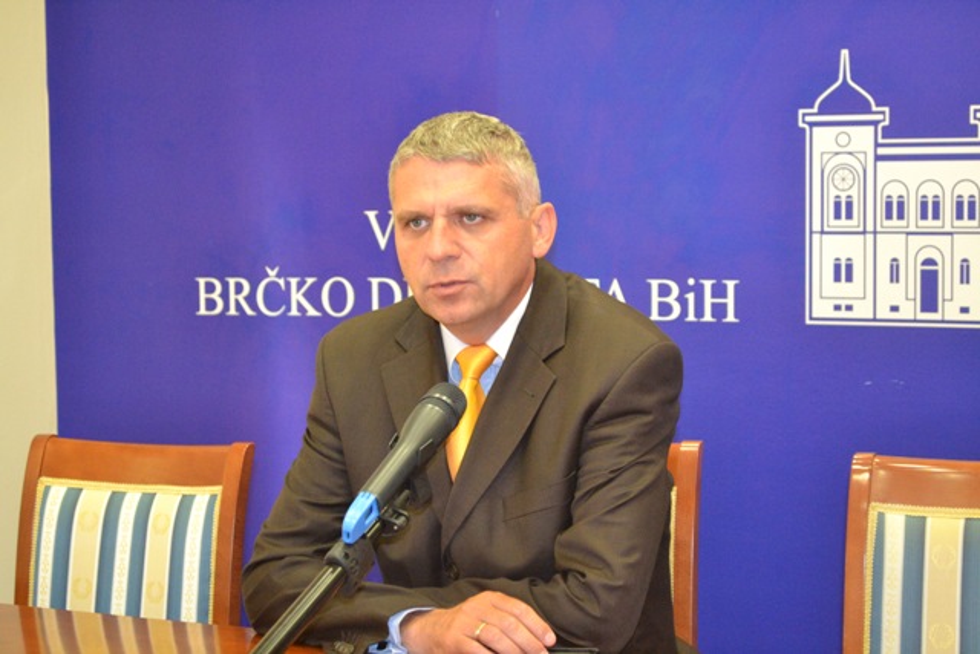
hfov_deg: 24.6
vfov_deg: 16.6
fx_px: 2246
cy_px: 327
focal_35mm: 82
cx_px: 490
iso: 3200
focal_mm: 55
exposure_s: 1/60
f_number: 5.6
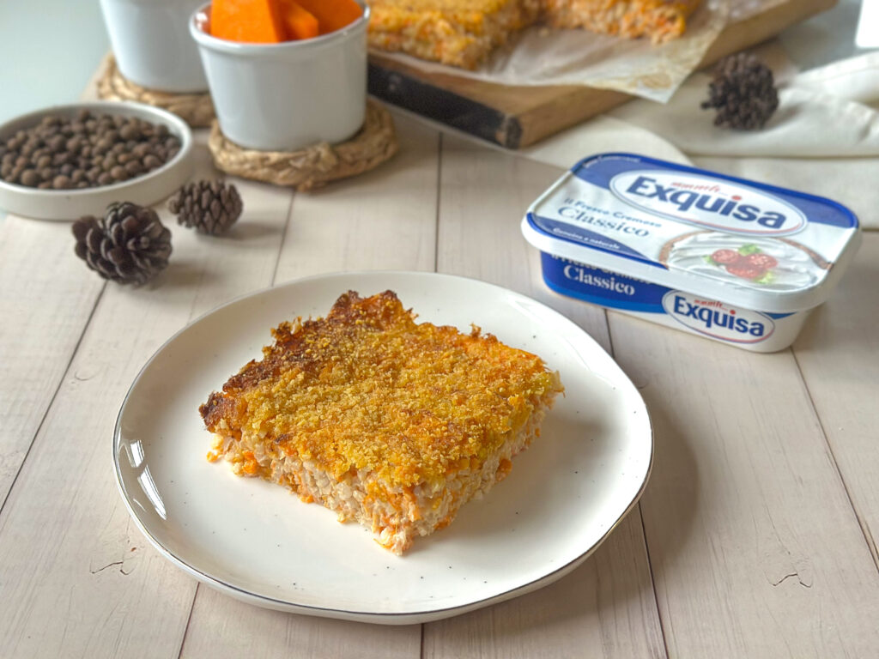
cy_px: 330
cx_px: 440
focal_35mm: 48
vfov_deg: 30.3
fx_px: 1219
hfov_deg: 39.7
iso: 400
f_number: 1.8
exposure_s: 1/50
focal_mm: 6.86
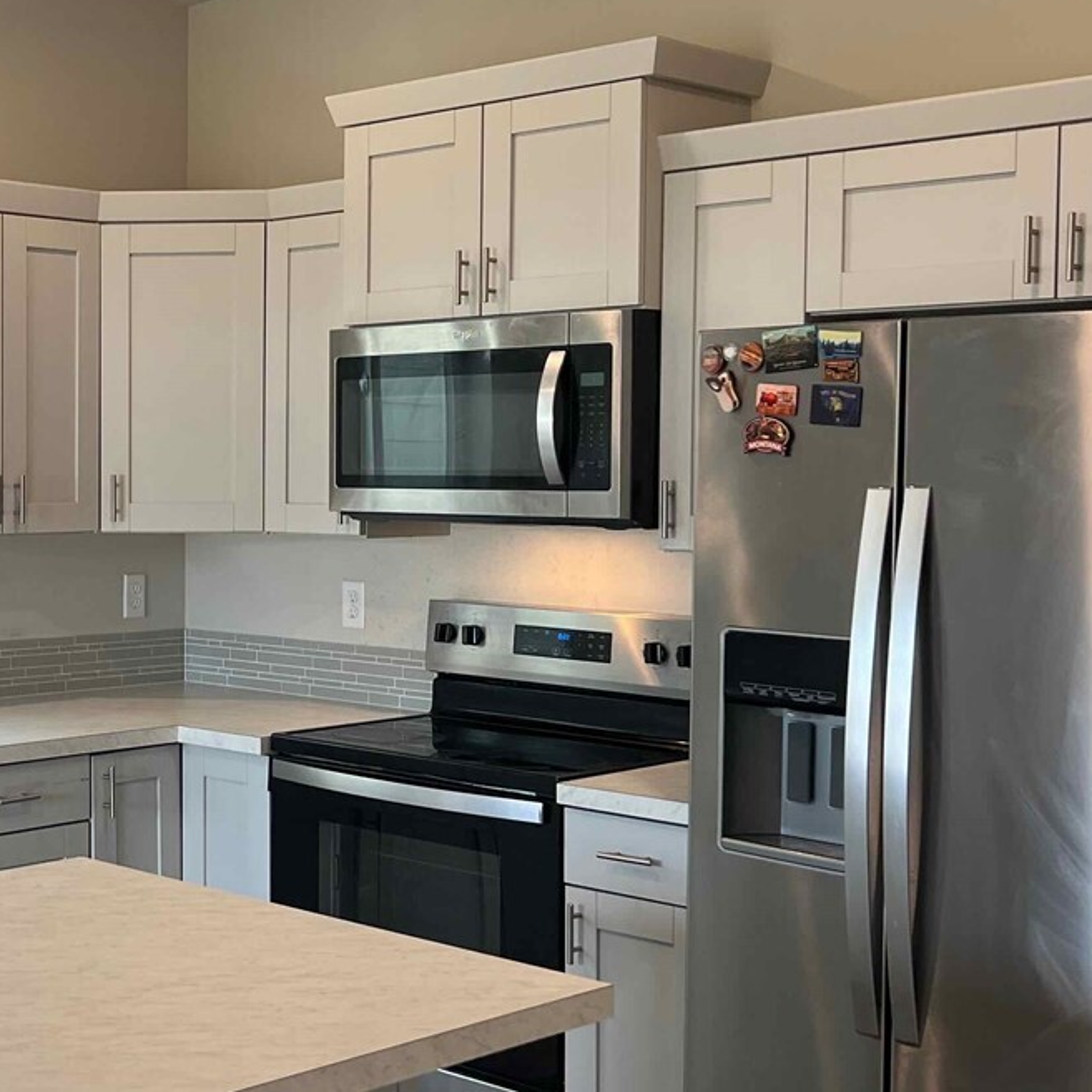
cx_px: 63
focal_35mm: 56
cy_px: 522
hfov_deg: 29.0
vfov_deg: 30.6
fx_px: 1999
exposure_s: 1/120
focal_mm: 5.7
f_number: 1.5
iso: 64
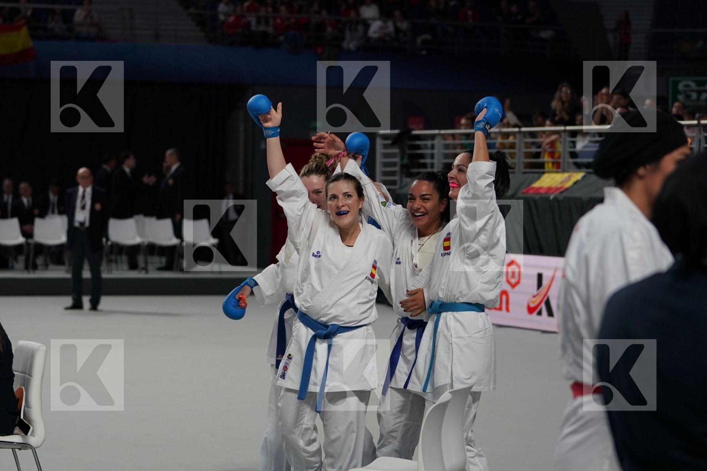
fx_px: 2062
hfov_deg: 19.5
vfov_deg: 13.0
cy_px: 236
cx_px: 354
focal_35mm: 105
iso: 1000
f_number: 2.8
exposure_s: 1/1000
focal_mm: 70
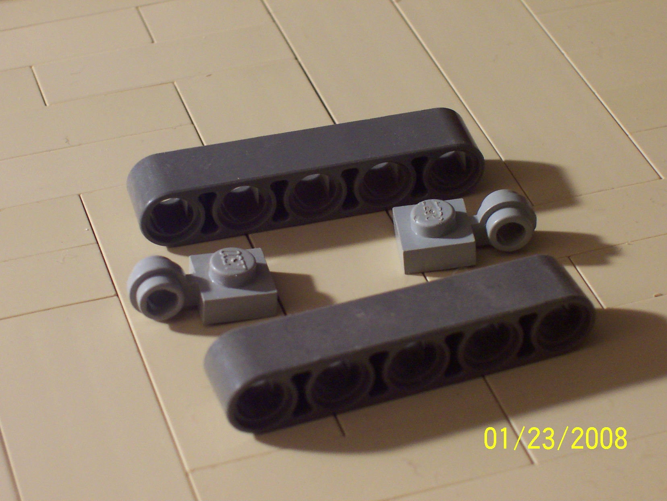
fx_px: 2139
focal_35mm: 111
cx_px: 334
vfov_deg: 13.3
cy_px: 250
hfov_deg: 17.7
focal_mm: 16.8
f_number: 4.8
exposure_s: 1/8
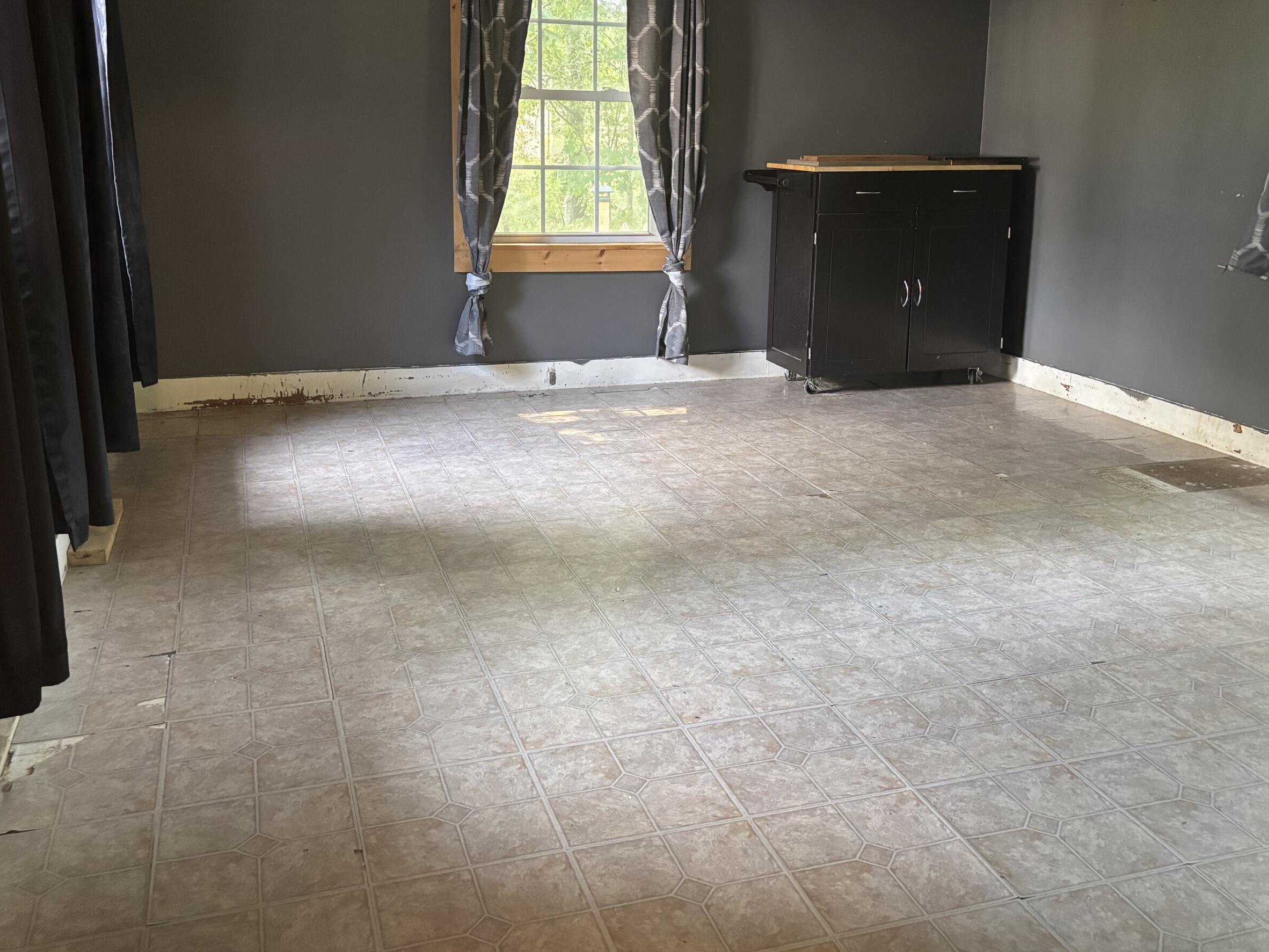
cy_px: 382
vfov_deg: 42.7
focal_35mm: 33
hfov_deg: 55.3
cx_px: 649
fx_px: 1210
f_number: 1.6
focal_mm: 5.96
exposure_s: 1/60
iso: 400
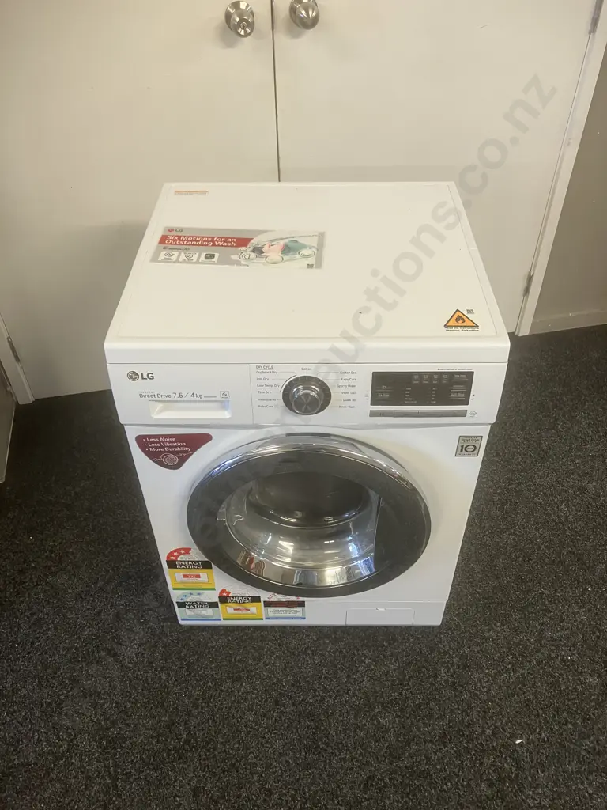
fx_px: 655
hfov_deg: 49.7
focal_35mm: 28
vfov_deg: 63.4
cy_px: 405
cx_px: 304
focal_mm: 3.99
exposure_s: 1/50
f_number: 1.8
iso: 100
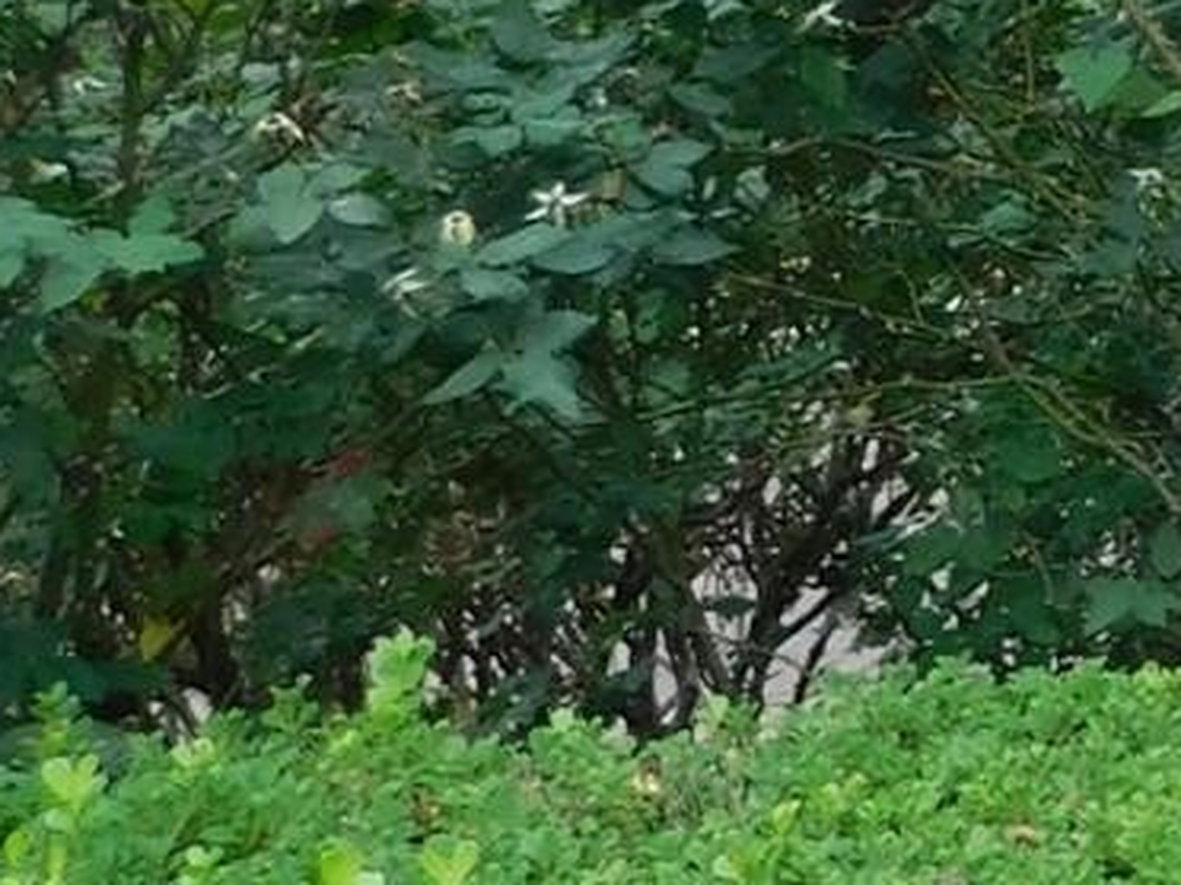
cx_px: 3021
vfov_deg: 11.3
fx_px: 4331
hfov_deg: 11.9
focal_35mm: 127
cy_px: -287
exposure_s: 1/250
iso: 125
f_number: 3
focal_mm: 4
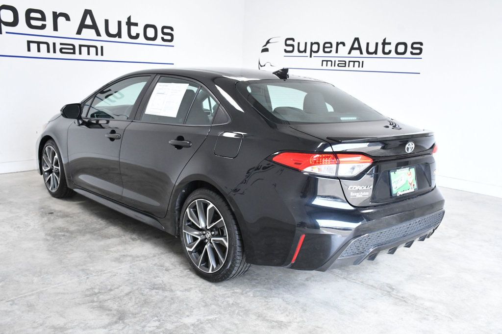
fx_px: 474
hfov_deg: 55.8
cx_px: 251
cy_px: 167
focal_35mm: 34
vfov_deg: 38.9
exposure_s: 1/250
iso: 2500
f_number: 8
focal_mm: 23
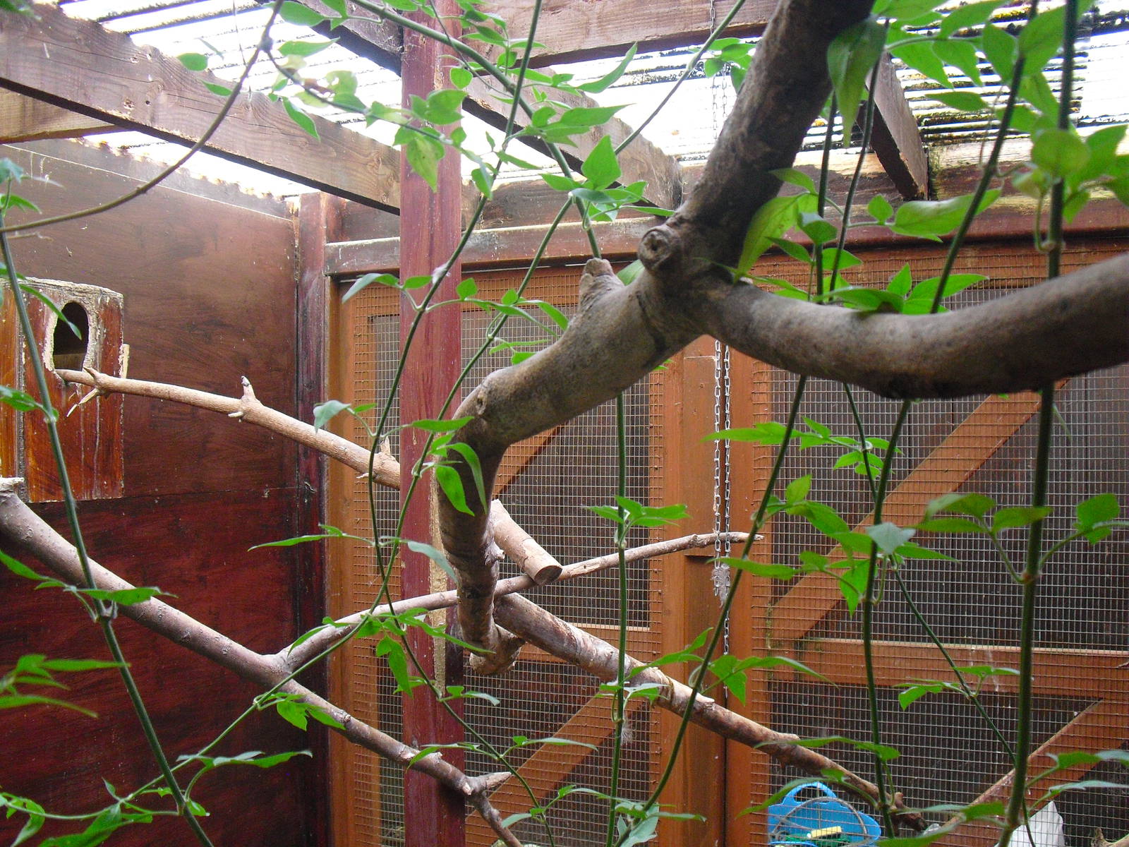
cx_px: 564
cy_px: 424
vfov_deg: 39.7
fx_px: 1174
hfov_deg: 51.4
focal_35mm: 36
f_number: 3.1
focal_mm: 6.3
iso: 400
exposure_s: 1/60
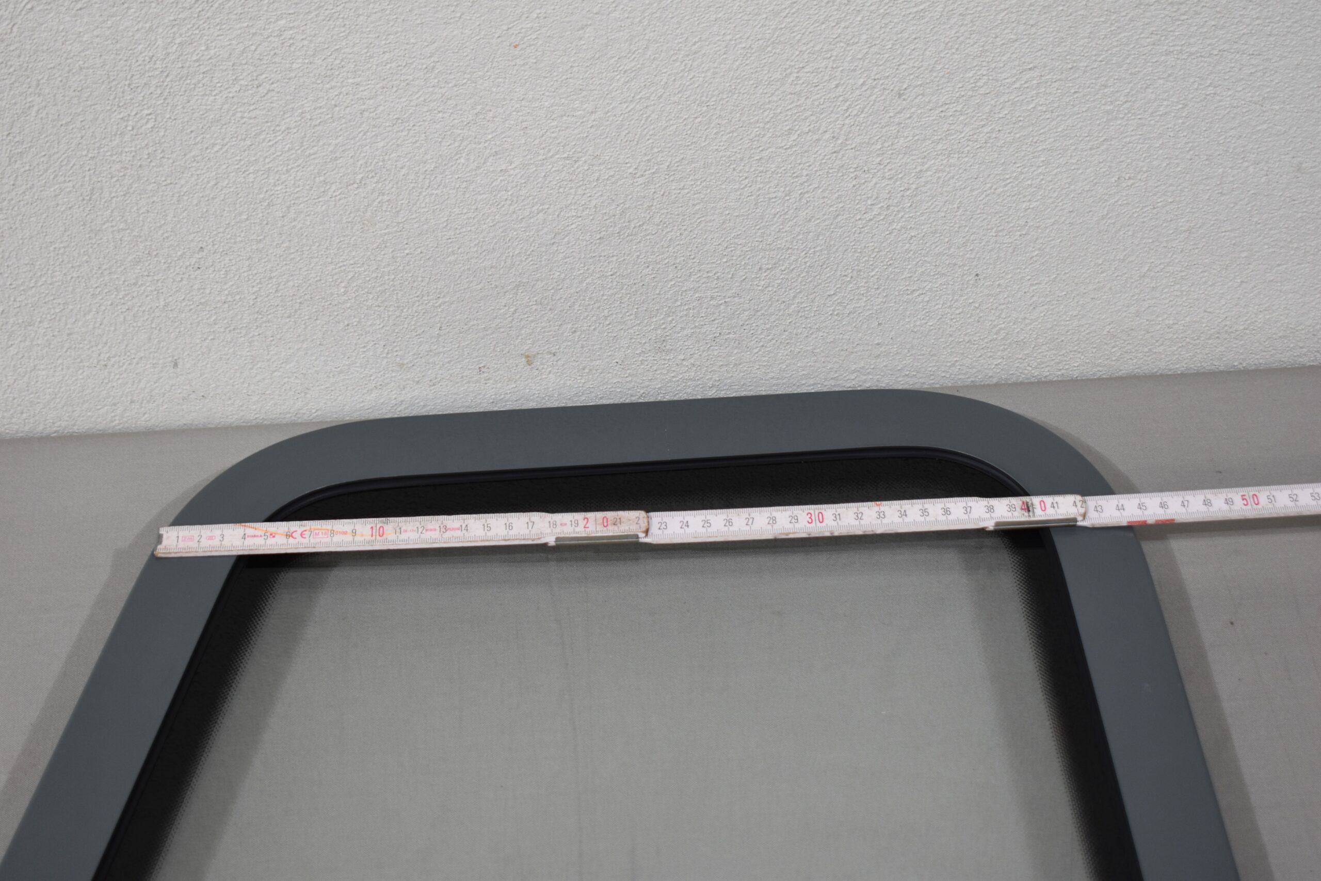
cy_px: 440
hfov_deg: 31.9
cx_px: 660
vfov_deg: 21.6
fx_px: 2312
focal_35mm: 63
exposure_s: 1/100
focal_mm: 42
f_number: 5.6
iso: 400
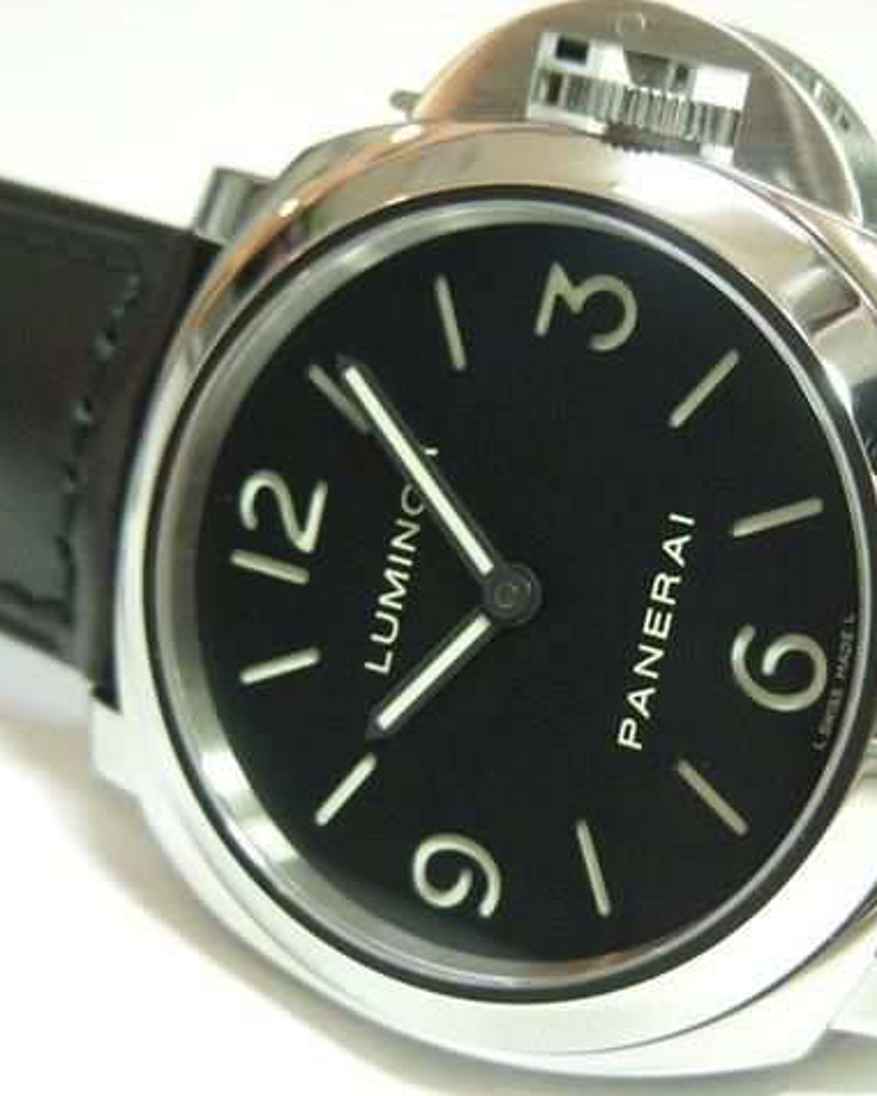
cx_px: 605
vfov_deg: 18.5
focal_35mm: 104
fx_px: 3374
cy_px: 549
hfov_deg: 14.8
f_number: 3.5
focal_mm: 13.2
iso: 200
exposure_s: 1/17.3
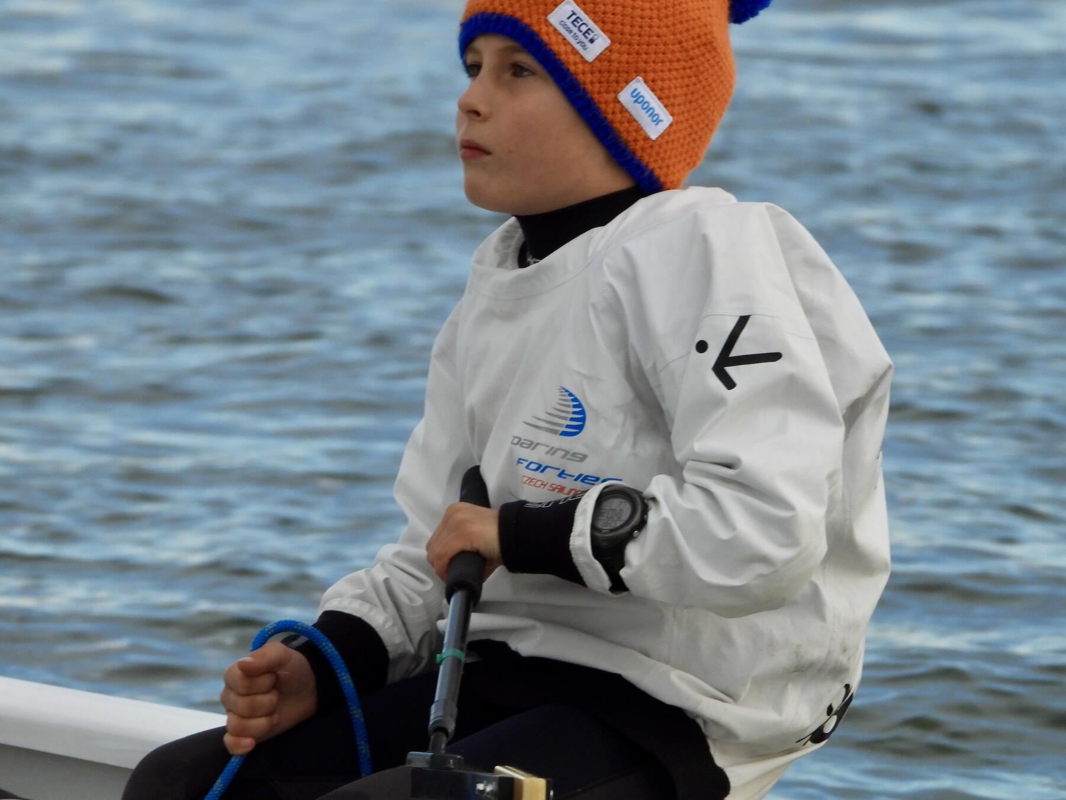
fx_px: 15398
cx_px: 533
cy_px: 400
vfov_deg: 3.0
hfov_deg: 4.0
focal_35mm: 500
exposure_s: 1/500
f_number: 5
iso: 200
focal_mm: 89.9
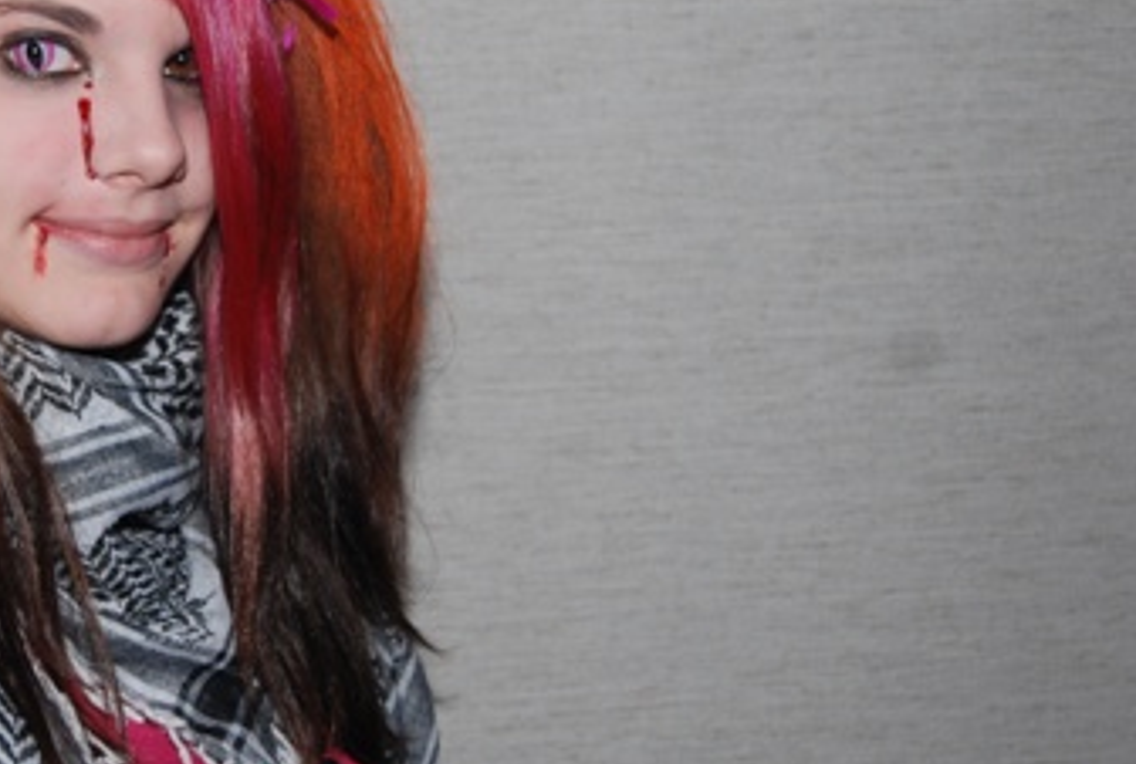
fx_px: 3162
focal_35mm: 100
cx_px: 115
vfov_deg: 13.8
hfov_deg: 20.0
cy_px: 277
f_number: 5
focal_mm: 35
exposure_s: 1/60
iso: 200
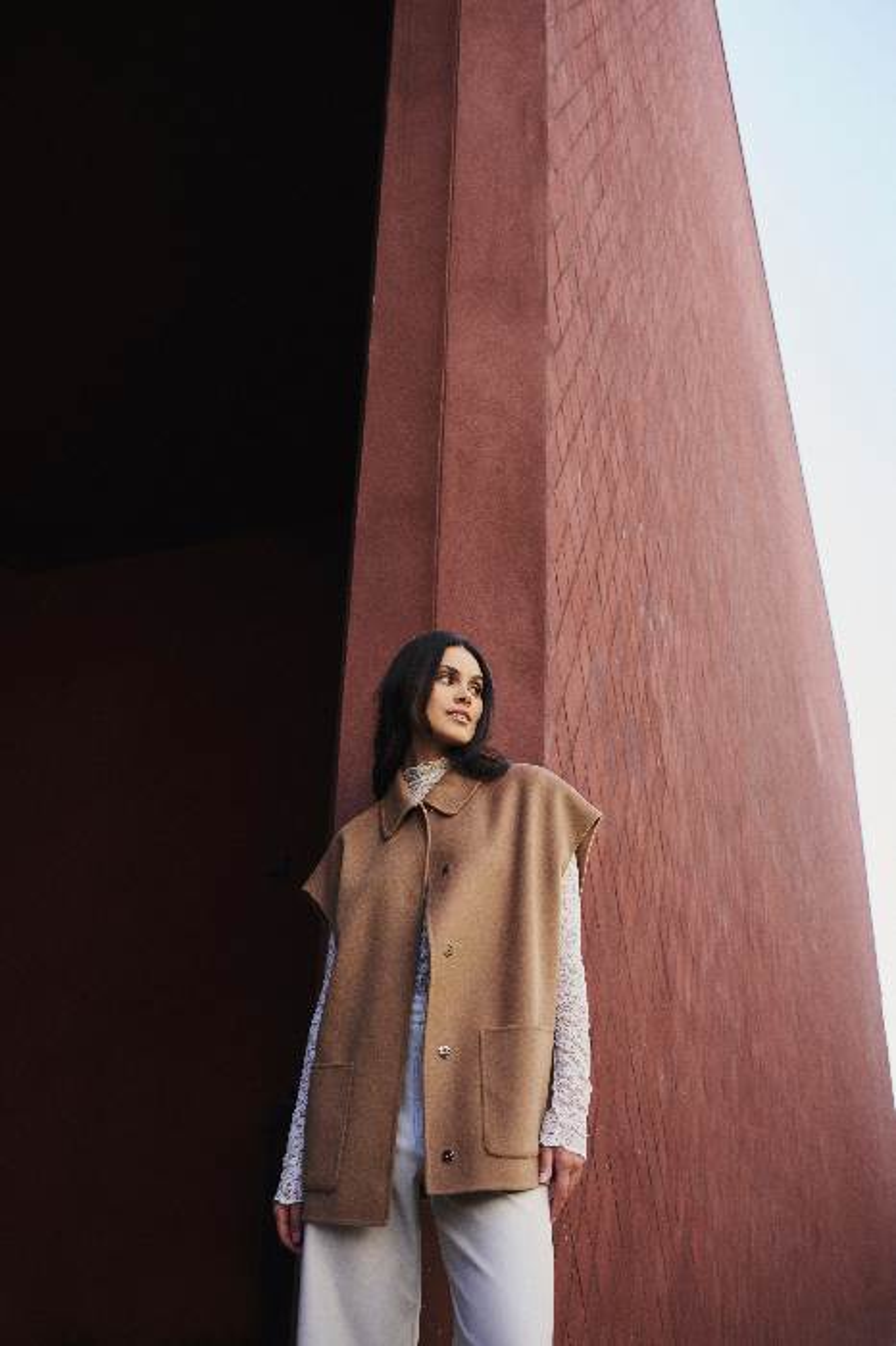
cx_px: 448
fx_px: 1158
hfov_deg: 42.3
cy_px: 673
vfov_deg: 60.3
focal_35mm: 31
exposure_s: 1/160
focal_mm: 31
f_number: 4
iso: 160
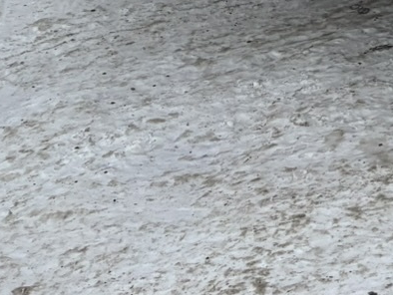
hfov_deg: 13.0
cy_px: -423
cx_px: 740
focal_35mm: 135
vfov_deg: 9.7
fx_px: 1534
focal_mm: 5.96
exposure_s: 1/3937
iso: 50
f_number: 1.6
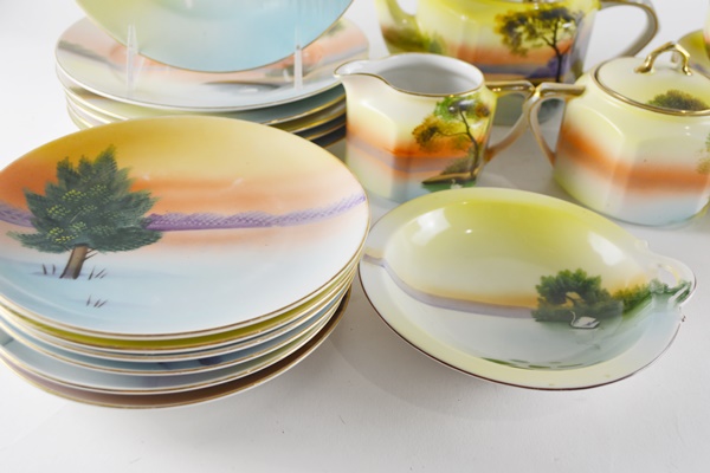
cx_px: 355
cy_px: 236
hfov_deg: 53.1
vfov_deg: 36.9
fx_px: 710
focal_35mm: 36
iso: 220
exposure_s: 1/125
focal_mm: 24
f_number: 5.6
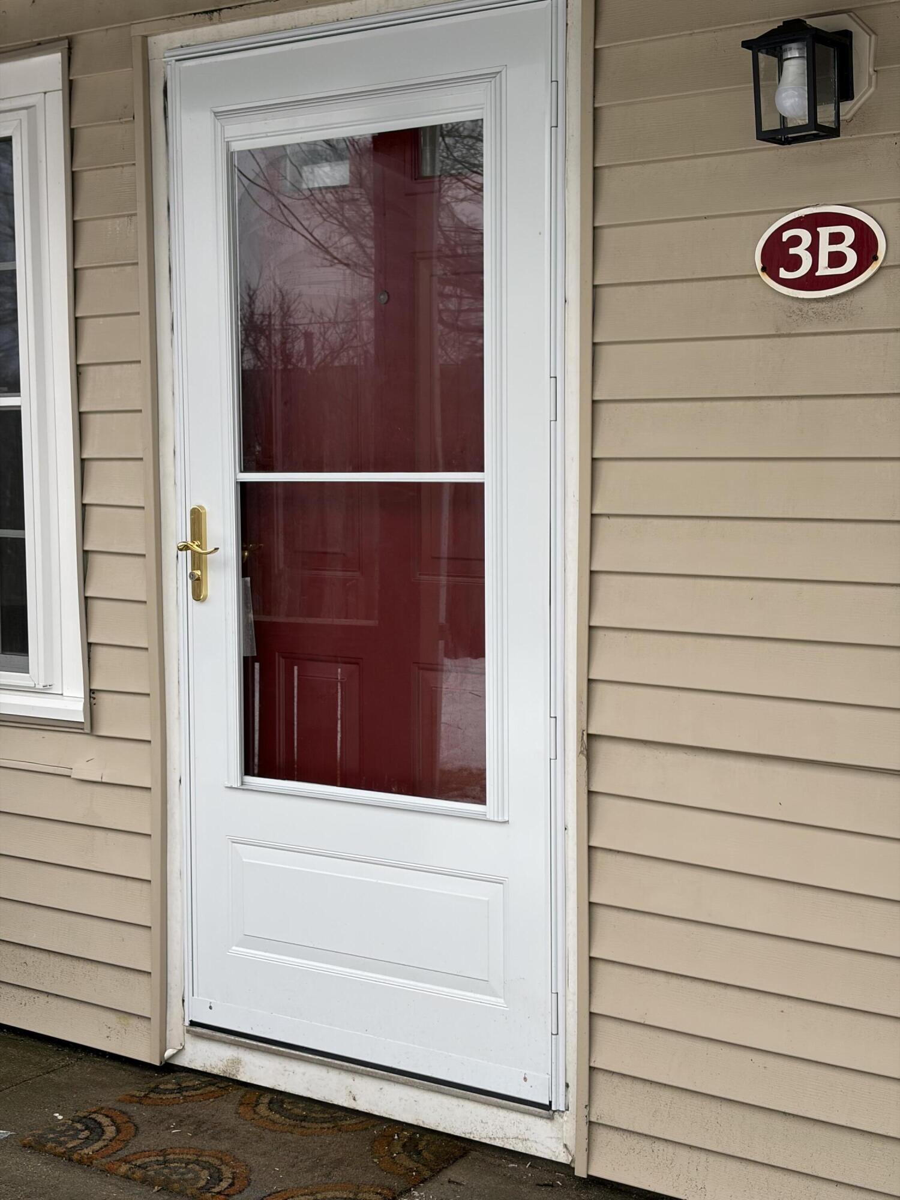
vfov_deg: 36.8
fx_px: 1803
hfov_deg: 28.0
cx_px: 450
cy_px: 600
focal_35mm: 52
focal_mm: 5.96
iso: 32
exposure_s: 1/444
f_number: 1.6
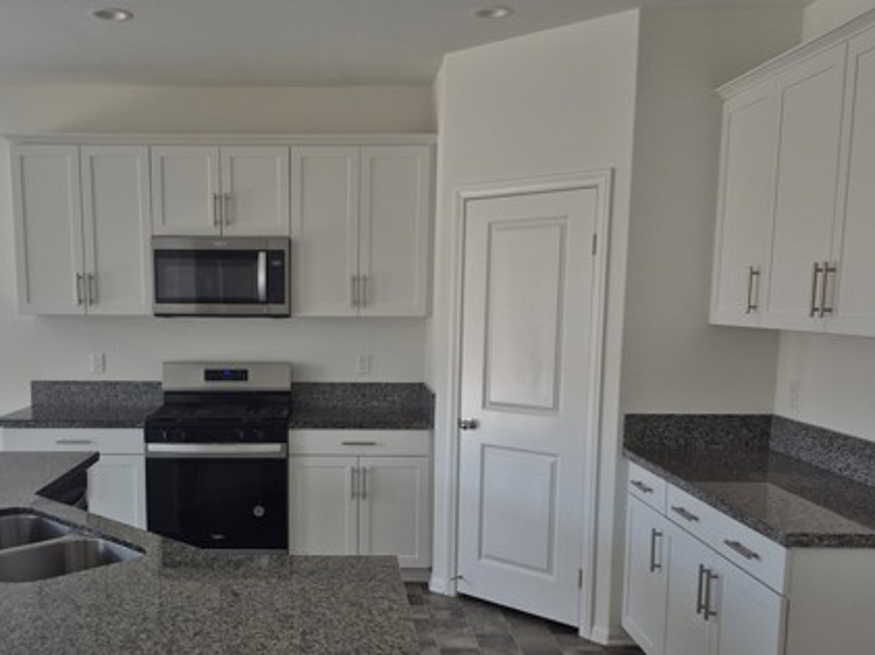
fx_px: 884
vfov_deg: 40.2
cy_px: 428
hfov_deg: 51.8
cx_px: 303
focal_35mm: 35
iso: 40
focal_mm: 5.4
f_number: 1.8
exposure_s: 1/120
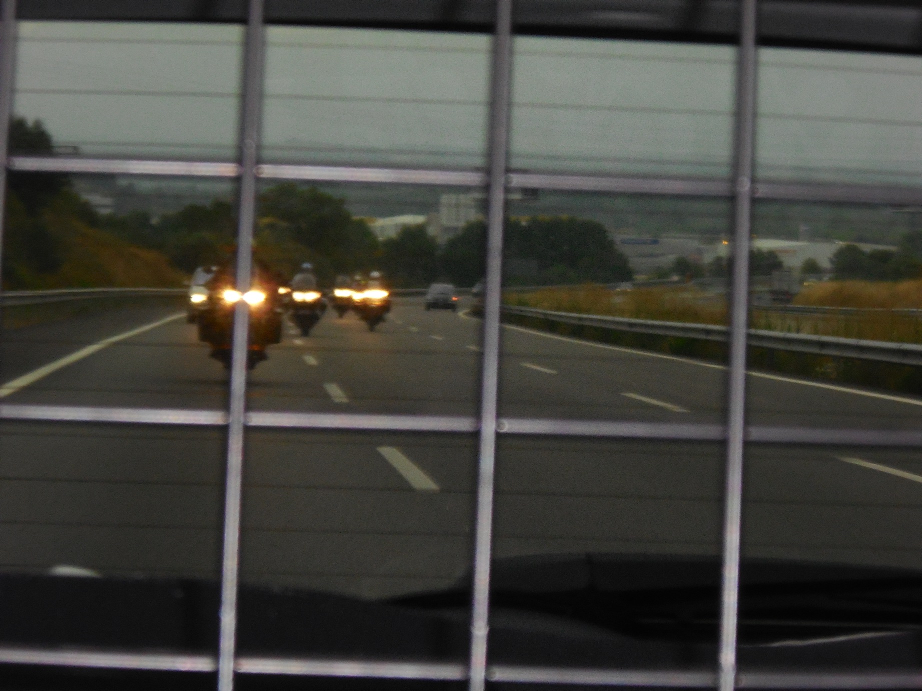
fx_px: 4155
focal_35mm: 156
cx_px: 461
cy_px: 346
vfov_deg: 9.5
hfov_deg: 12.7
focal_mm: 27.6
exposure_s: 1/60
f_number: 6.5
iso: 560
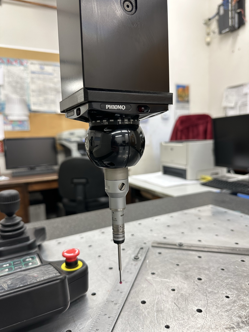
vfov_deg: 71.6
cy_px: 166
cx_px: 124
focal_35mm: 24
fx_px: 230
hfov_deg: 56.8
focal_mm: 6.86
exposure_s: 1/120
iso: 160
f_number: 1.78
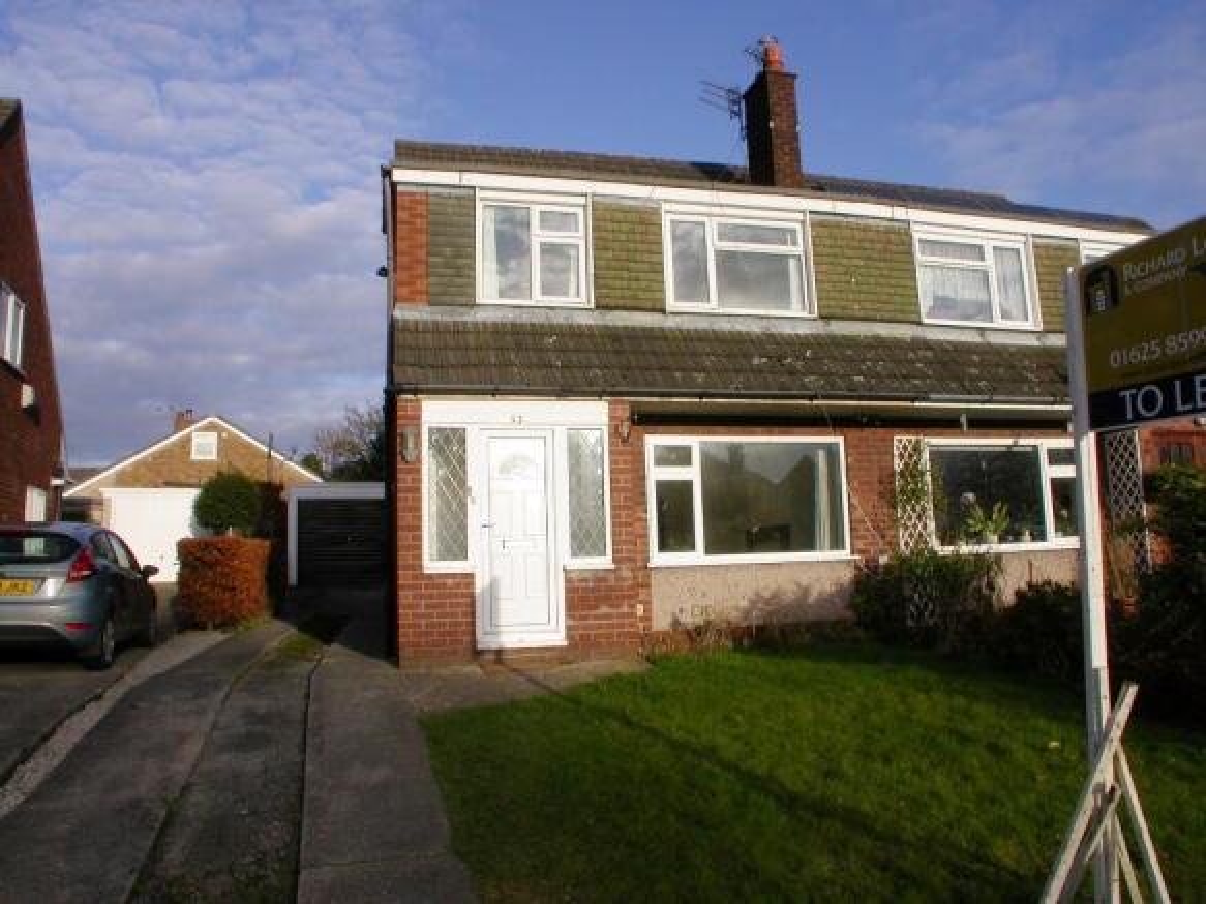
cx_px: 603
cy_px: 452
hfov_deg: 49.0
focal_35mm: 38
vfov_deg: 37.7
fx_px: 1324
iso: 100
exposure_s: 1/357
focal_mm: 7.85
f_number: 7.5
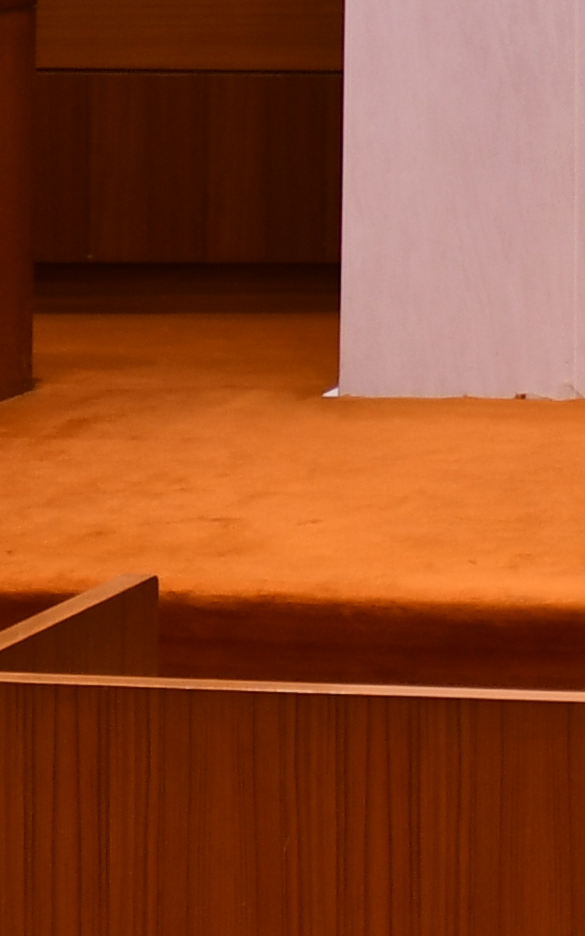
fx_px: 4261
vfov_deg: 11.9
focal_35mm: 167
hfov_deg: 7.0
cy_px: -488
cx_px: 1772
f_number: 4
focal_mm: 18
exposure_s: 1/60
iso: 160
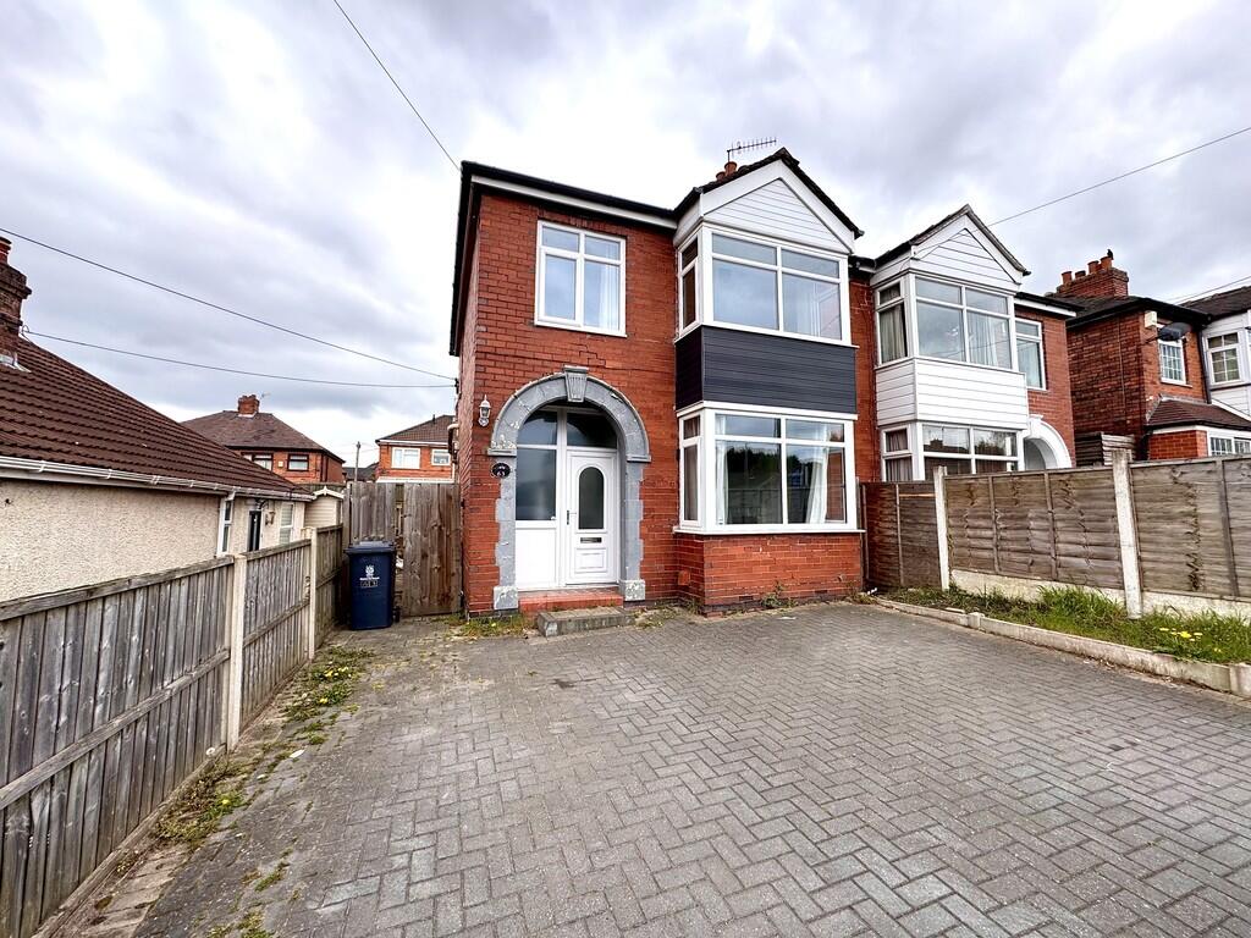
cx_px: 626
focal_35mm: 14
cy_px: 469
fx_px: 506
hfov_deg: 102.1
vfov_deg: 85.7
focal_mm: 2.22
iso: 40
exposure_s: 1/394
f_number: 2.2
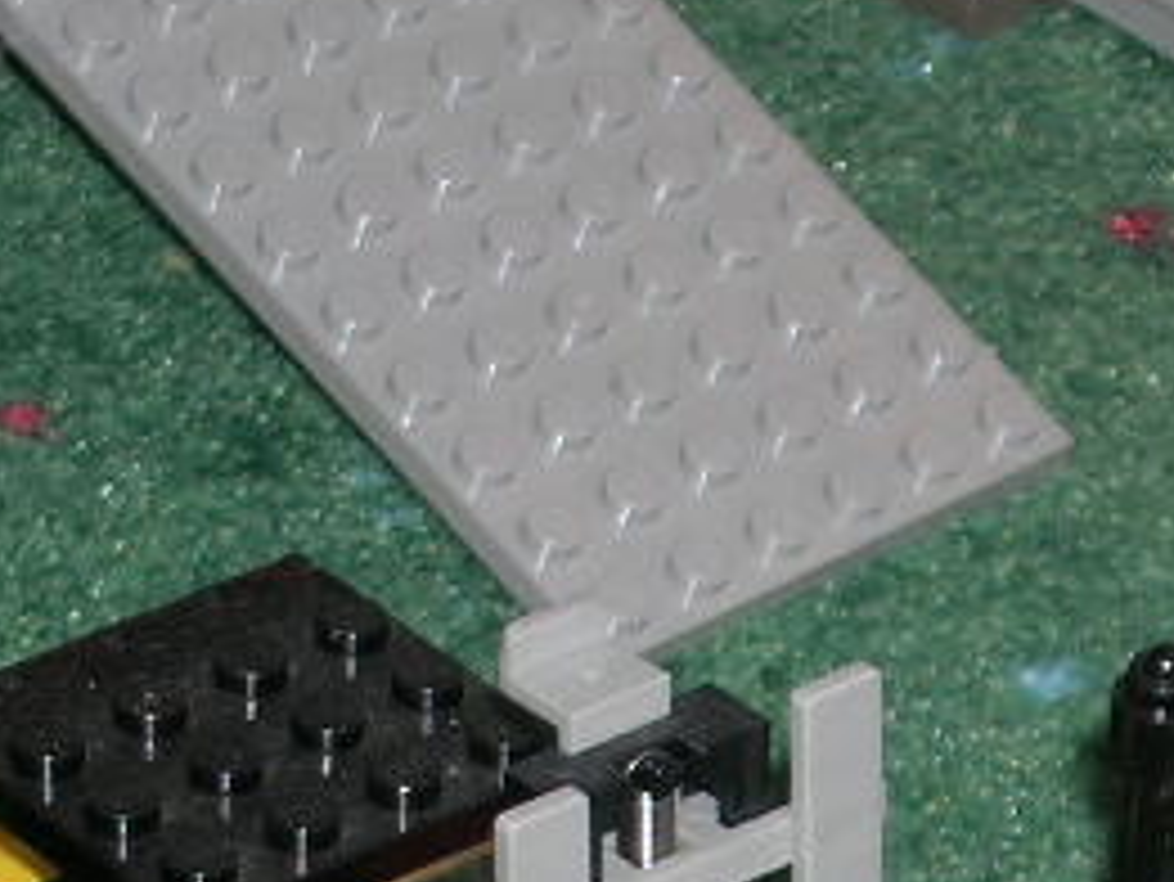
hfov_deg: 6.5
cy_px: 1372
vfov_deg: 4.8
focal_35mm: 306
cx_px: 931
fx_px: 10383
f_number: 4.1
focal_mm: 13
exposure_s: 1/60.1
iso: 50
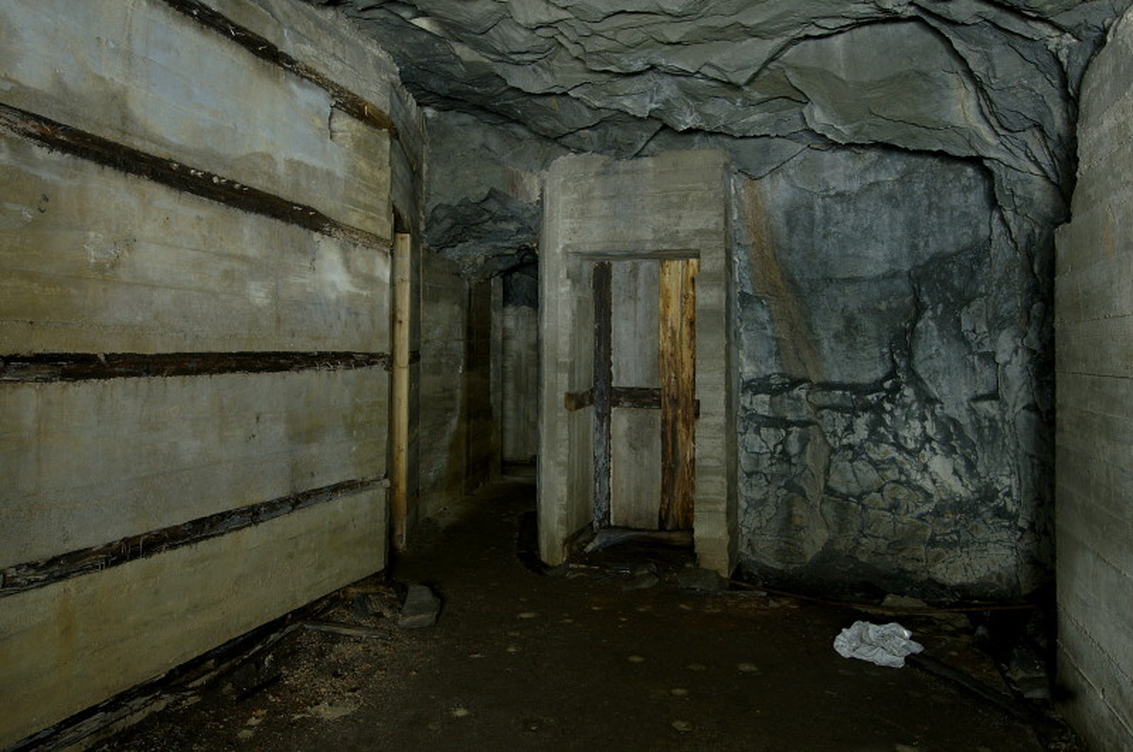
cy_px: 376
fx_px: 754
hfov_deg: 73.8
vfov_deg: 53.0
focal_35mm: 24
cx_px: 566
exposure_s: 8
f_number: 8
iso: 200
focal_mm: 16
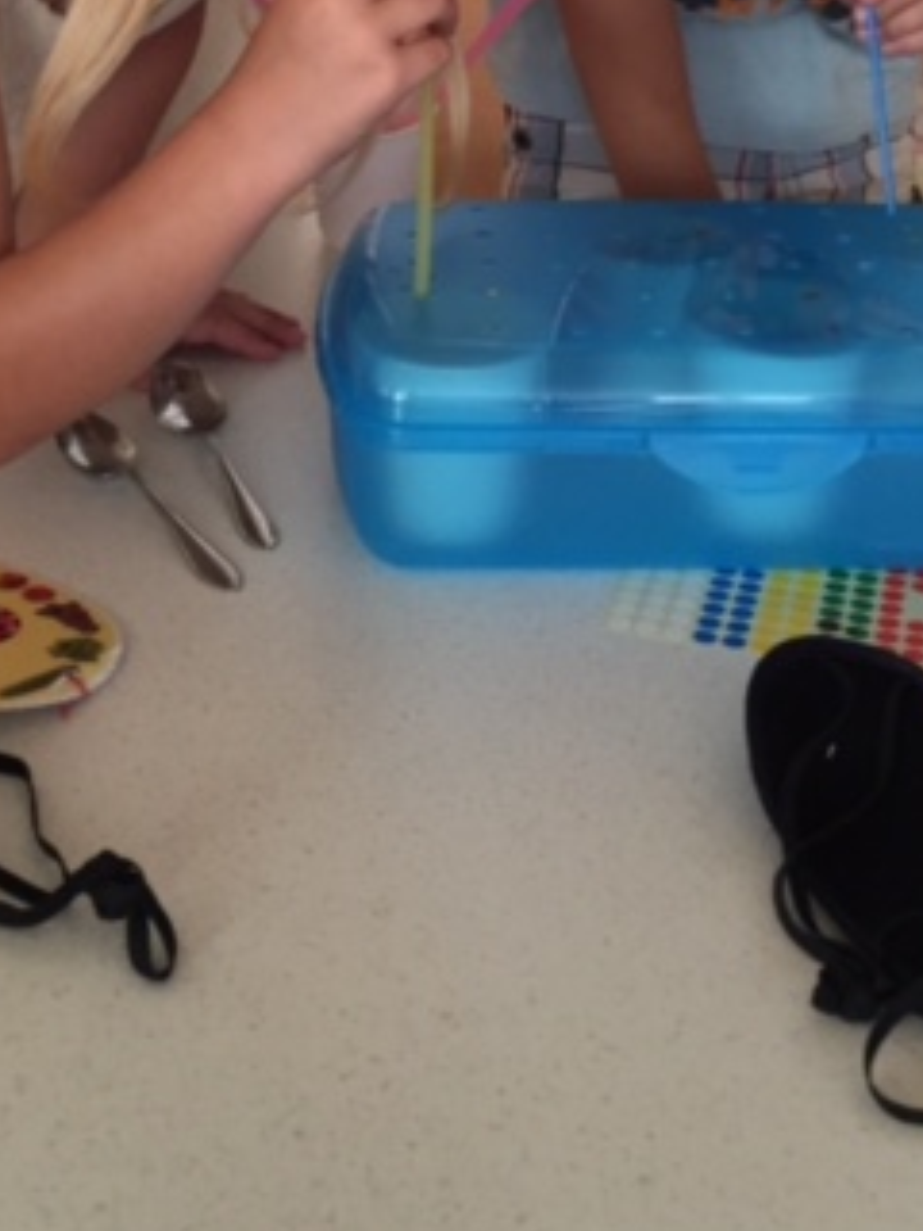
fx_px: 2062
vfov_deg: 31.6
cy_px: 115
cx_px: 419
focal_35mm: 58
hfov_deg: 25.2
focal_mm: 4.15
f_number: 2.2
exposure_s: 1/30
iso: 50
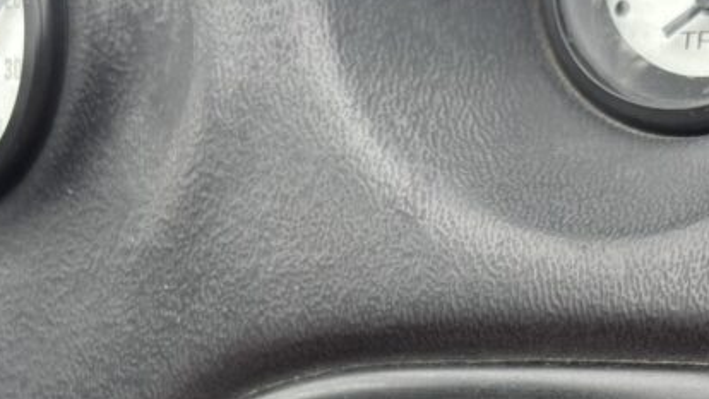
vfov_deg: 16.0
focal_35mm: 73
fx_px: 1373
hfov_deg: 28.7
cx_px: 504
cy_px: 447
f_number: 1.6
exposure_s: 1/270
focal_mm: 5.96
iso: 50
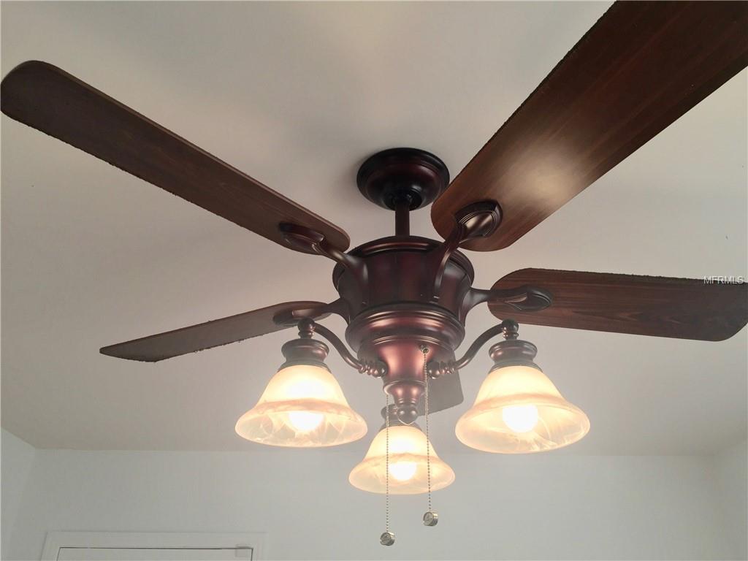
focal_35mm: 29
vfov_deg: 48.2
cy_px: 280
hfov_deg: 61.7
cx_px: 374
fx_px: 627
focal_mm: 4.15
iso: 40
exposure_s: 1/40
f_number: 2.2
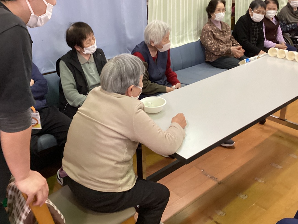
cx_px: 158
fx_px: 310
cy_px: 95
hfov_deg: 51.3
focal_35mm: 36
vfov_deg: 39.6
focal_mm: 3.3
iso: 320
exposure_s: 1/60
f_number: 2.4
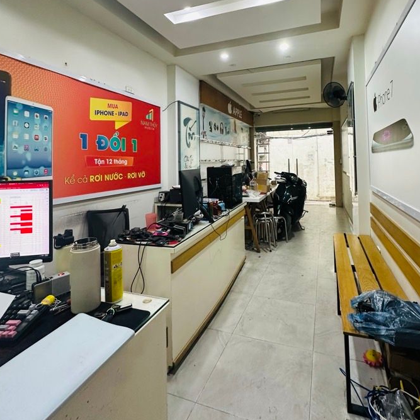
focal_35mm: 19
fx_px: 261
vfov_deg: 76.2
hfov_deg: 77.4
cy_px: 155
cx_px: 233
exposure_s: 1/50
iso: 200
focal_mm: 2.22
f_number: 2.2
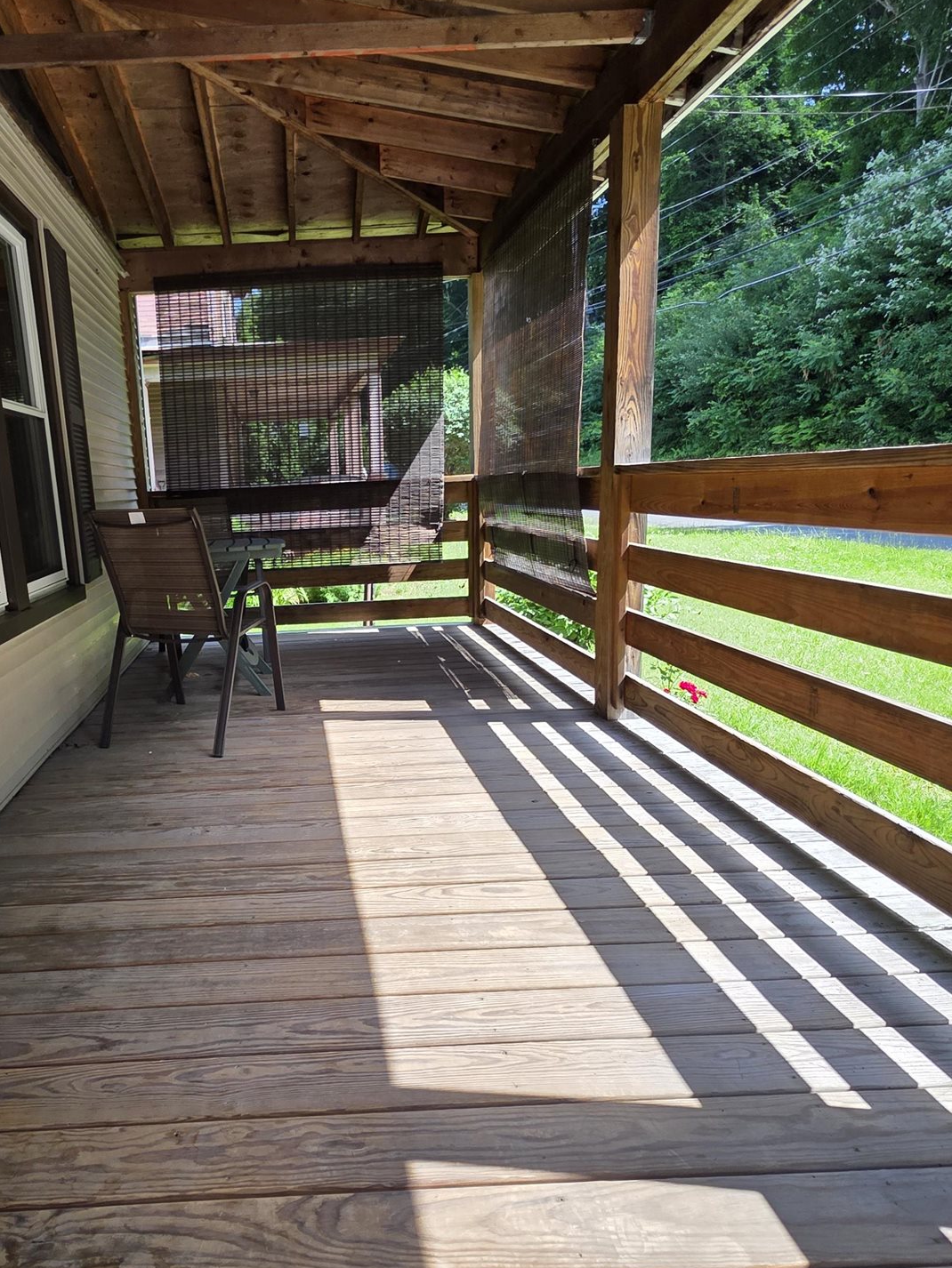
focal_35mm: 21
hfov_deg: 61.5
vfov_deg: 78.9
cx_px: 298
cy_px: 660
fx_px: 770
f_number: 1.9
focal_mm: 2.2
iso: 40
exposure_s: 1/499
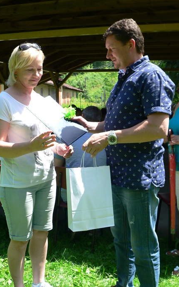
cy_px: 154
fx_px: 336
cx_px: 86
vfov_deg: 46.2
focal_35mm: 43
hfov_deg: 29.8
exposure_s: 1/160
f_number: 4
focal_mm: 6
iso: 80
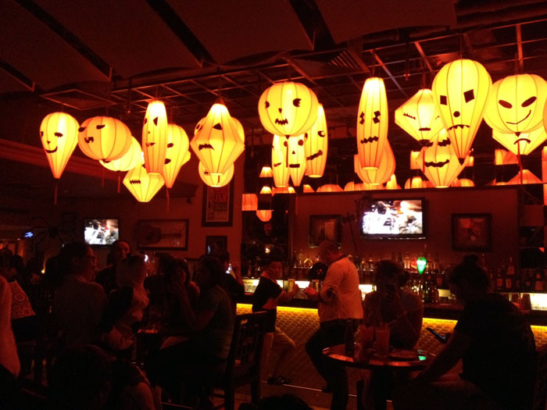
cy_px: 205
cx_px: 274
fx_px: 553
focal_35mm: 35
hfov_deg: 52.6
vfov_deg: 40.7
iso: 500
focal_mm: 4.28
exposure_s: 1/15
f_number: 2.4
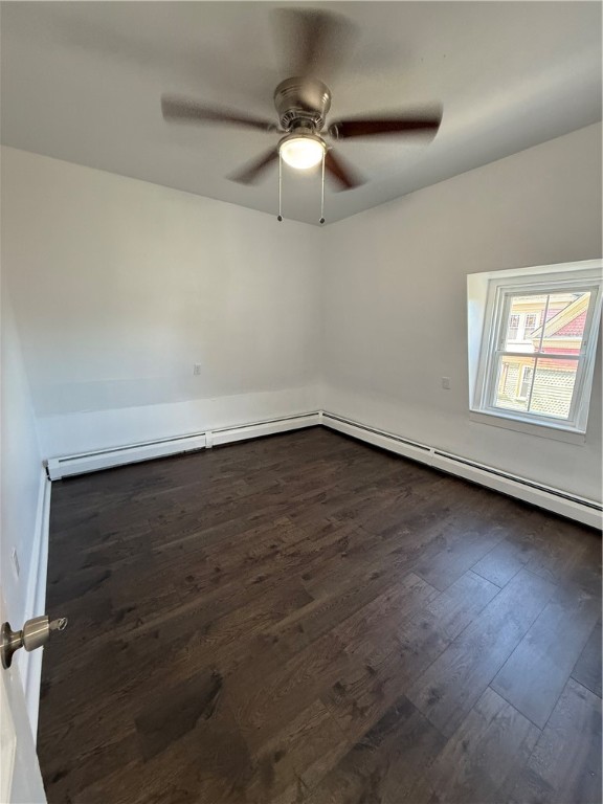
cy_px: 402
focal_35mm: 14
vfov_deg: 102.1
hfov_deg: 85.7
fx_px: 325
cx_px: 302
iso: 250
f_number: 2.2
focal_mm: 2.22
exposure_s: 1/60
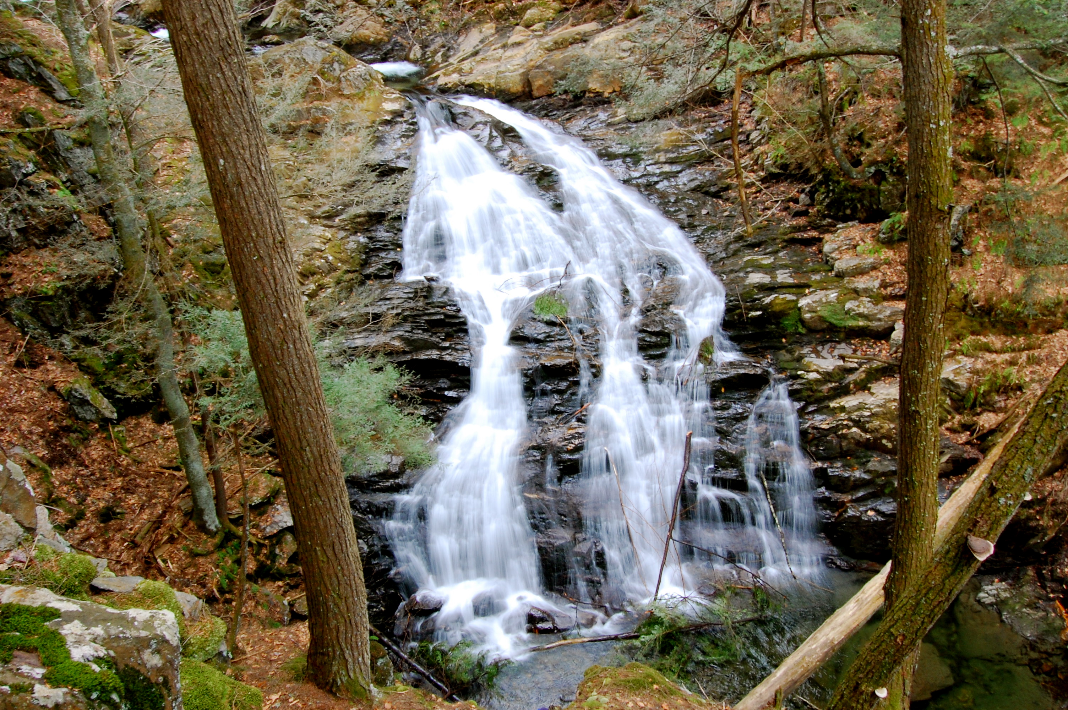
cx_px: 534
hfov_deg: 67.4
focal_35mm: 27
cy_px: 355
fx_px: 800
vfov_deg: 47.8
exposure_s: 1/2
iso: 400
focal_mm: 18
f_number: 22
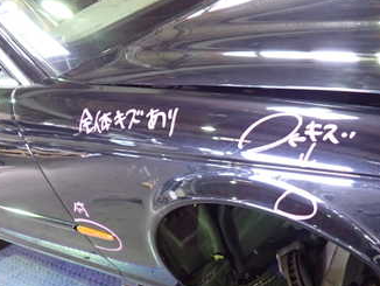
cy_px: 182
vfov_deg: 31.4
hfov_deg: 39.2
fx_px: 505
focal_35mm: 46
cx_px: 318
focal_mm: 4.5
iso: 800
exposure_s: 1/30
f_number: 2
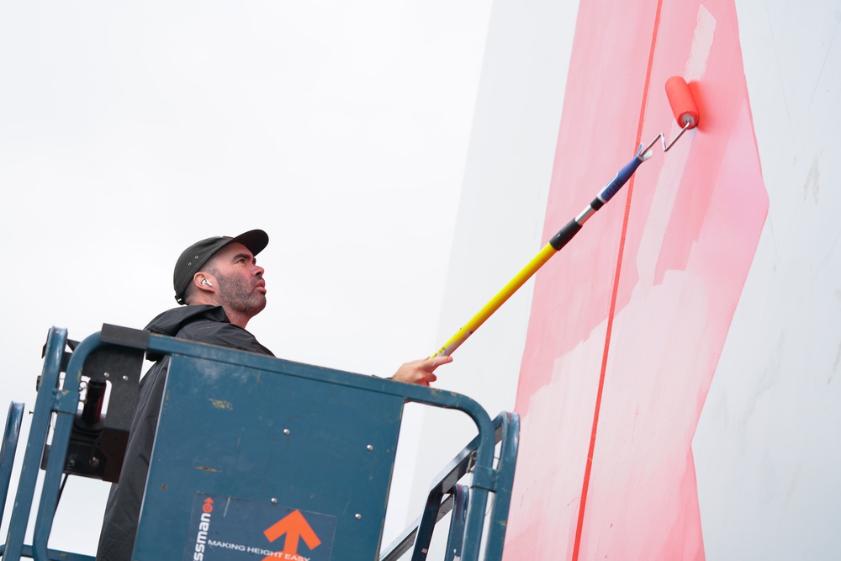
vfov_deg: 10.2
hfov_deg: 15.2
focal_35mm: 135
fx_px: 3154
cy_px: 280
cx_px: 420
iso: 100
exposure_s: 1/250
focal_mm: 135
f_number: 5
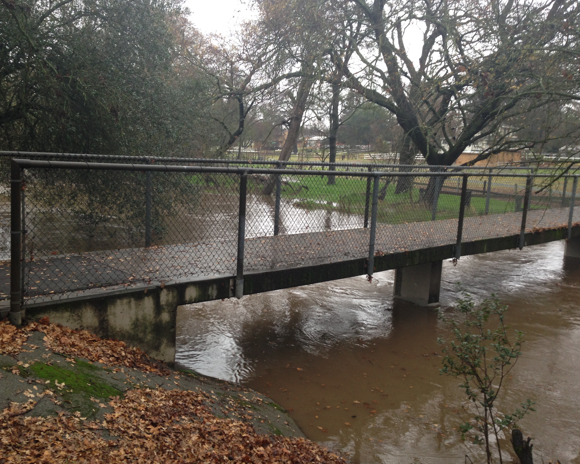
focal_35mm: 35
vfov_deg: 42.2
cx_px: 271
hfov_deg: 51.5
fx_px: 601
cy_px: 229
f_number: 2.4
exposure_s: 1/20
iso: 50
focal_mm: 4.12
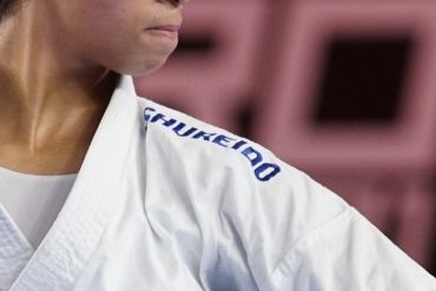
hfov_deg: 1.6
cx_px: 231
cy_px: 285
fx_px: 15919
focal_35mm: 1314
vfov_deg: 1.0
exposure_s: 1/250
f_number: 3.2
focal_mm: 180
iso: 500
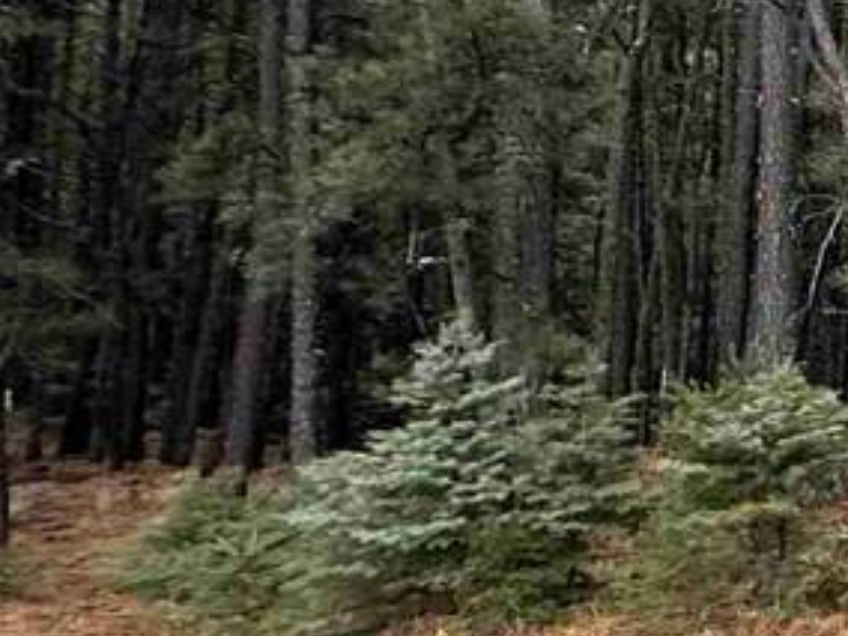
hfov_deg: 17.6
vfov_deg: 23.0
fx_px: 1543
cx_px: 1809
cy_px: 131
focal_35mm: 63
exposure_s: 1/99
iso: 250
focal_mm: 2.22
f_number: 2.2
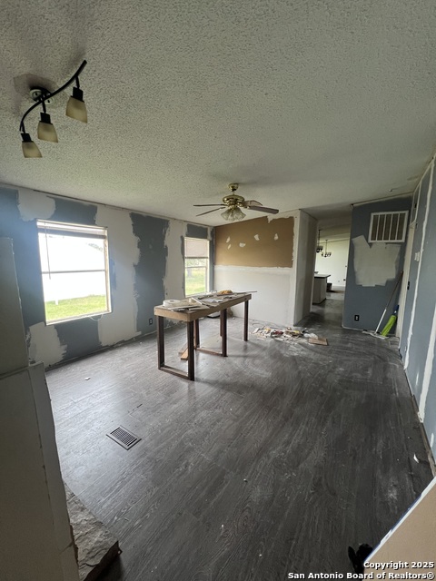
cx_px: 218
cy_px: 290
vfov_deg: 106.2
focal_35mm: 13
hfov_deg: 89.9
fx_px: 218
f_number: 1.8
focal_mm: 1.57
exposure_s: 1/60
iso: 160
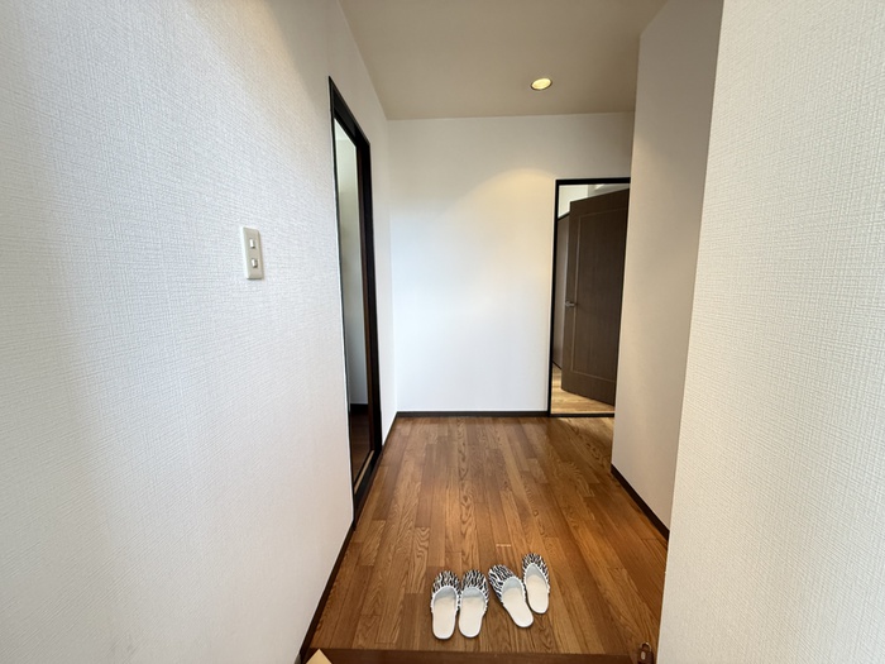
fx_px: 358
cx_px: 442
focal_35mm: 14
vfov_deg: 85.7
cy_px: 332
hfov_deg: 102.1
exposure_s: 1/60
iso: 320
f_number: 2.2
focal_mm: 2.22
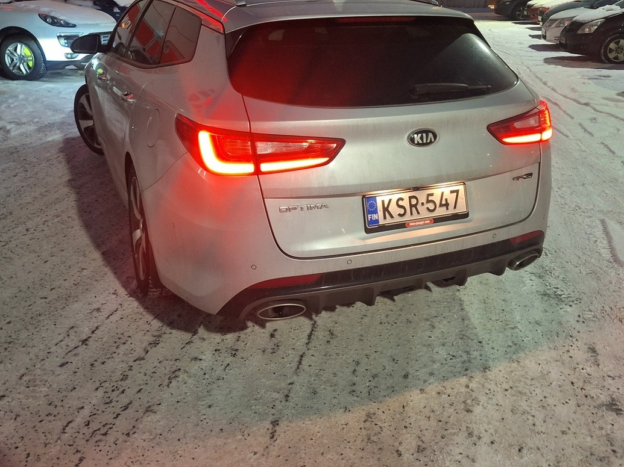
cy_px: 153
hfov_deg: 56.8
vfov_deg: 43.5
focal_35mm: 32
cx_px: 311
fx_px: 577
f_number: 1.8
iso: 320
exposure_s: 1/33
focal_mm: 5.54
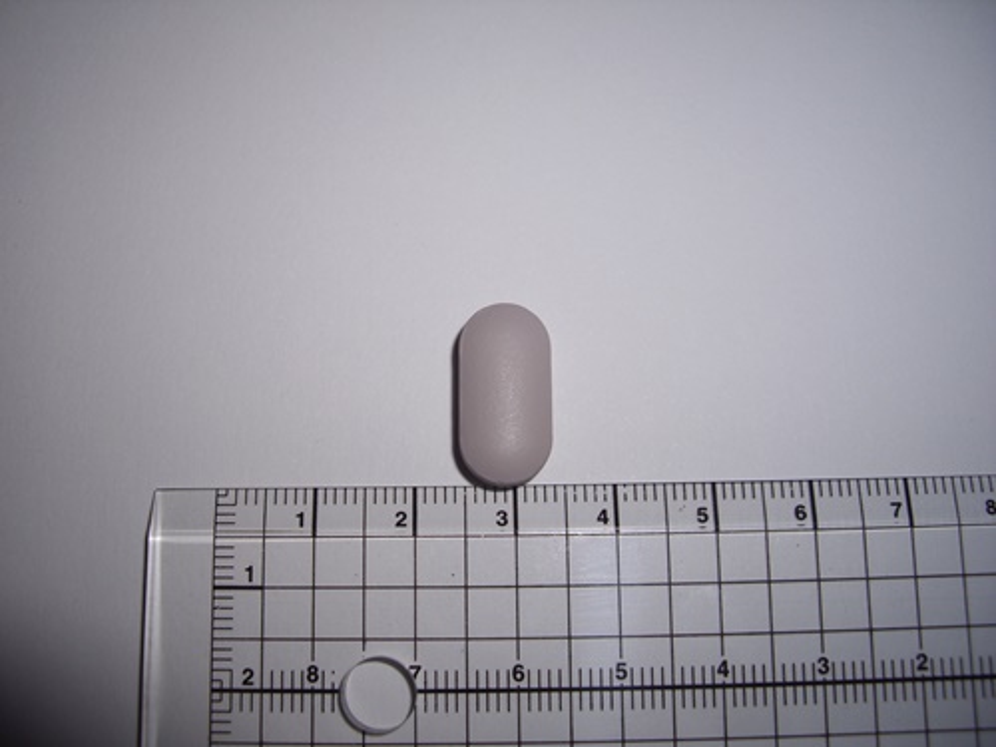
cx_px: 498
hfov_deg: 49.0
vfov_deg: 37.7
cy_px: 374
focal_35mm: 38
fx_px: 1093
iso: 64
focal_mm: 7.9
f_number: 8
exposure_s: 1/40
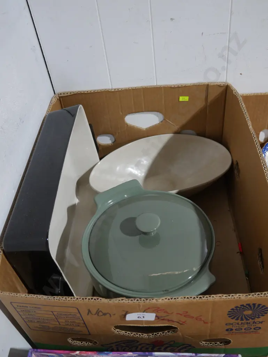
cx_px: 134
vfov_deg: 51.3
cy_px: 178
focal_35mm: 36
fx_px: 371
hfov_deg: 39.7
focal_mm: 18
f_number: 4
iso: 1600
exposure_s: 1/60
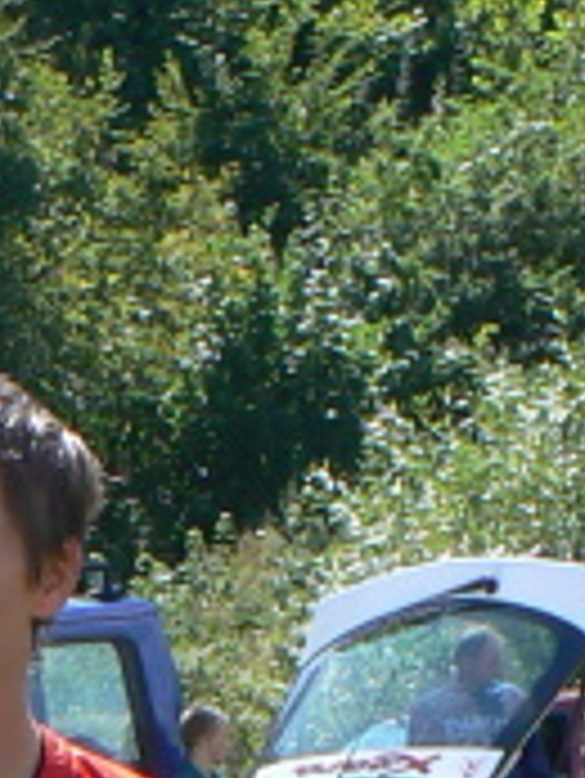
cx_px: -56
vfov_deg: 7.5
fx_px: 5784
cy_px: 1363
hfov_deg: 5.8
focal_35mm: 257
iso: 80
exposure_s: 1/320
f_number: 5.6
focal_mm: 10.1
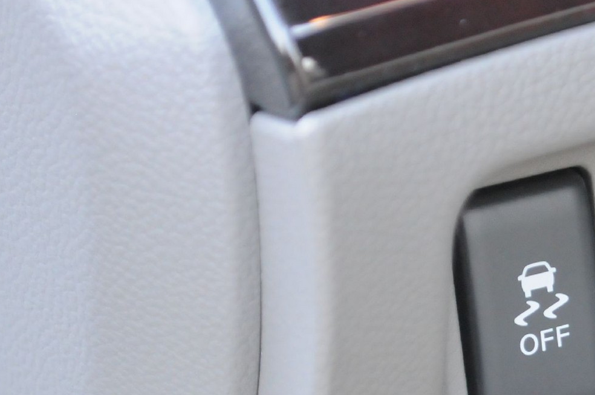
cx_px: 689
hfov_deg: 11.1
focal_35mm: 183
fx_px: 3022
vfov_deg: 7.5
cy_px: 381
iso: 2000
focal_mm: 48
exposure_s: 1/50
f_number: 5.6
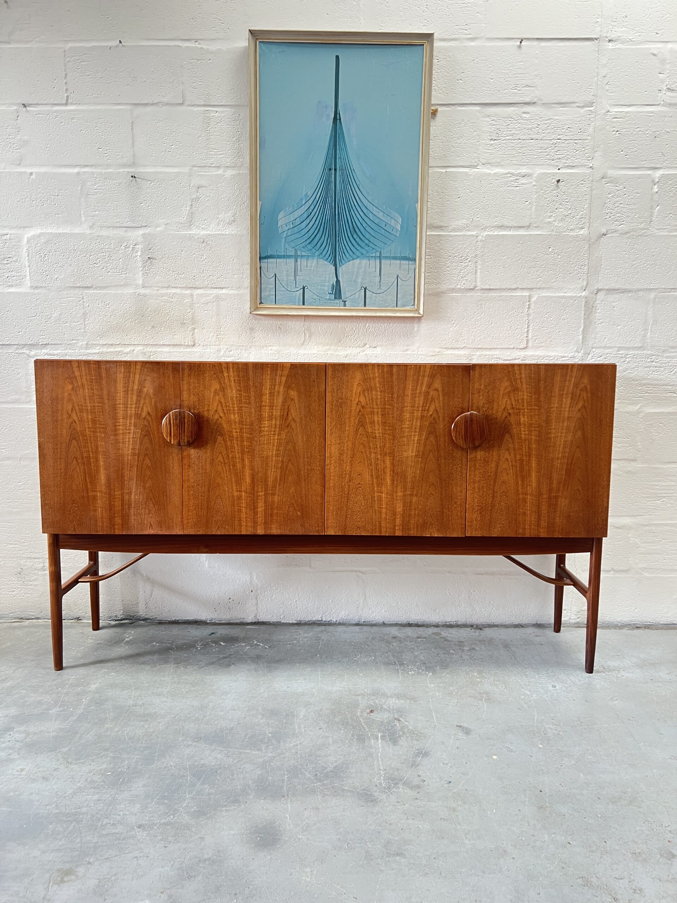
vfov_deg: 67.3
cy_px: 452
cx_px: 338
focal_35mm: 26
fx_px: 678
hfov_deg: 53.1
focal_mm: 5.7
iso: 125
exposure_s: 1/71
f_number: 1.5
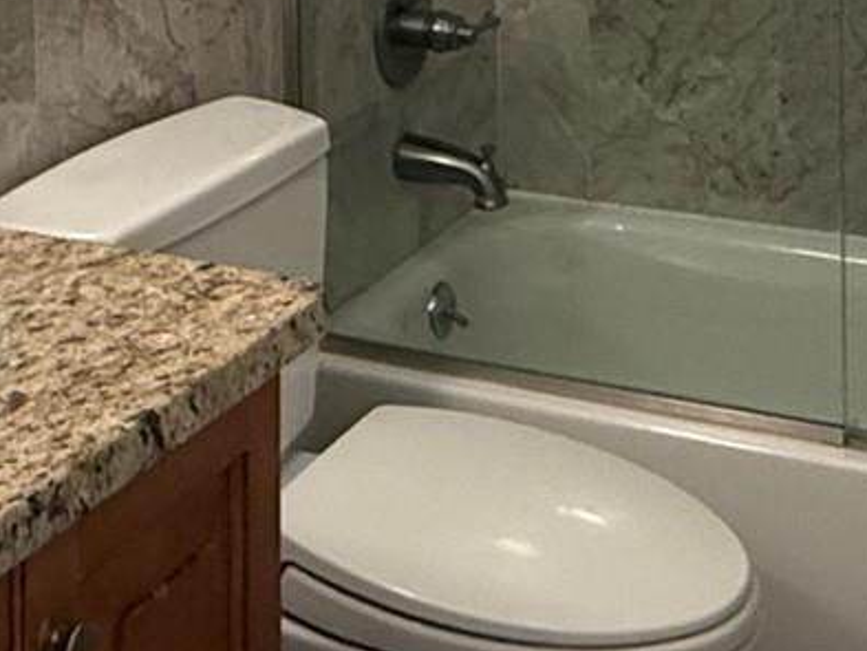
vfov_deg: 17.8
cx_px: 421
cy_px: -353
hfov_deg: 26.7
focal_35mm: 73
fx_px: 1829
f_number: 2.2
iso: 320
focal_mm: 2.22
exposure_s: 1/120
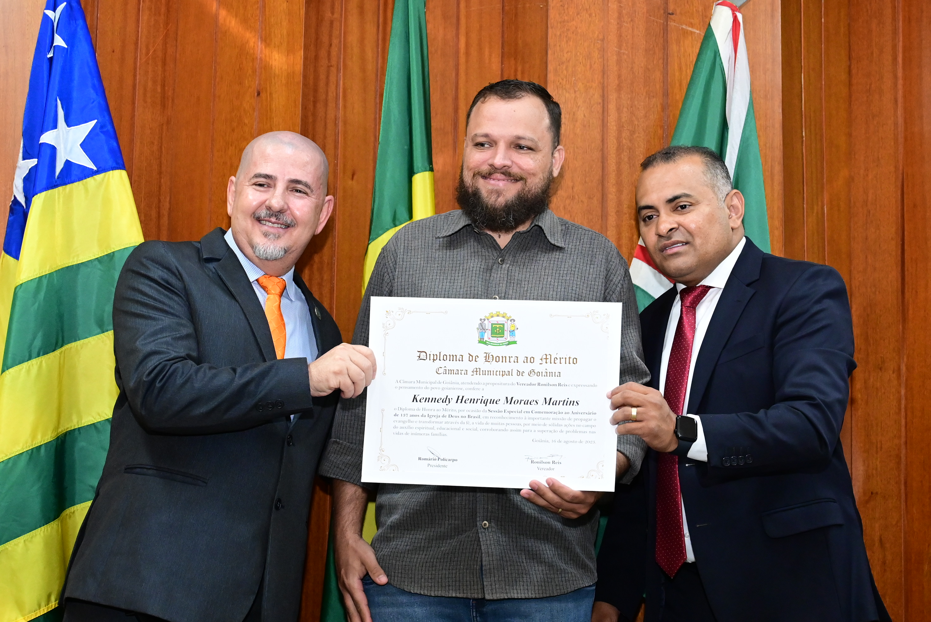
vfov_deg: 20.3
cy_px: 311
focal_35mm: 67
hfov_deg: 30.1
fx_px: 1734
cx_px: 466
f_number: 4.5
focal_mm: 45
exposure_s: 1/125
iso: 4000
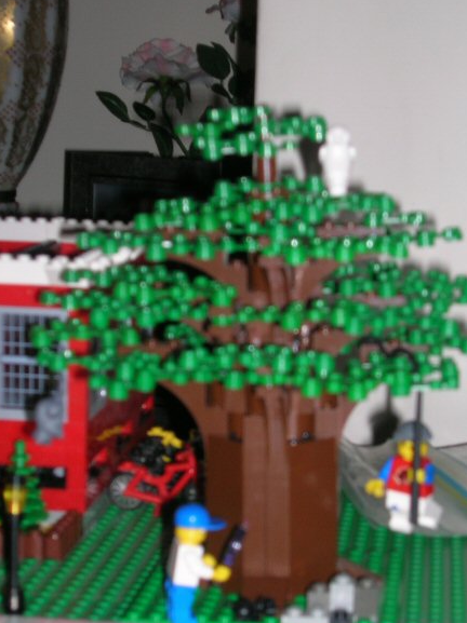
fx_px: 1531
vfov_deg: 23.0
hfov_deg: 17.3
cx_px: 252
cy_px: 346
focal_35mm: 85
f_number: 3.6
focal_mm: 10.4
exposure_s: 1/60.1
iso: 50
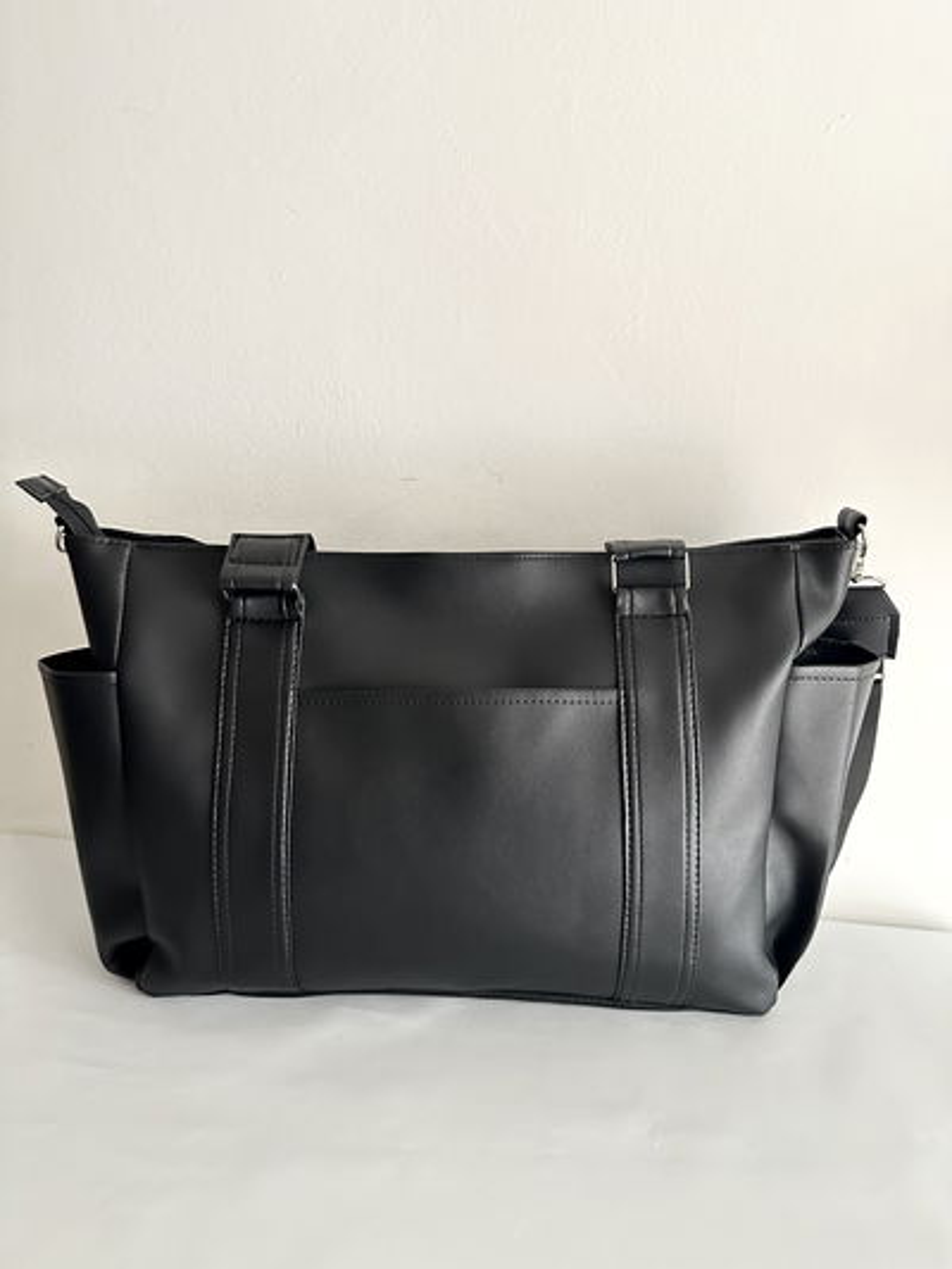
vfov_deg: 71.6
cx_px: 476
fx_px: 880
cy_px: 634
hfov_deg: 56.8
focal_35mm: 24
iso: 1000
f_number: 1.78
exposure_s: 1/54
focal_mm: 6.86
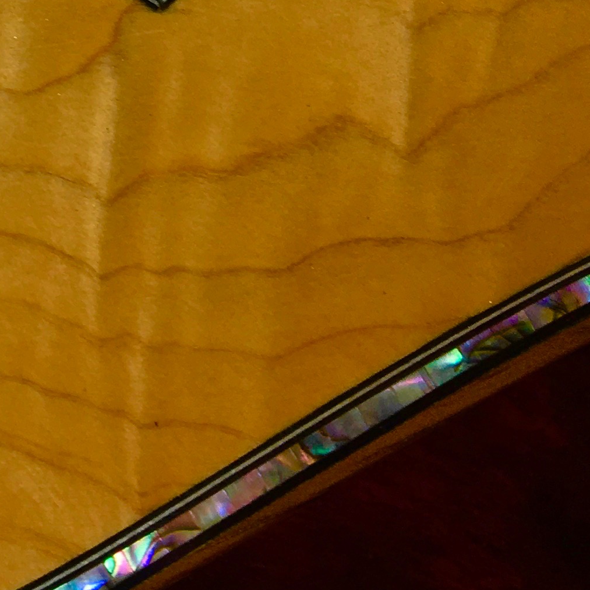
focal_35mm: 102
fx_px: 1967
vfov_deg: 16.4
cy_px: -122
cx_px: -312
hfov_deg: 15.6
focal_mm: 4.15
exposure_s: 1/60
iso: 32
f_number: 2.2
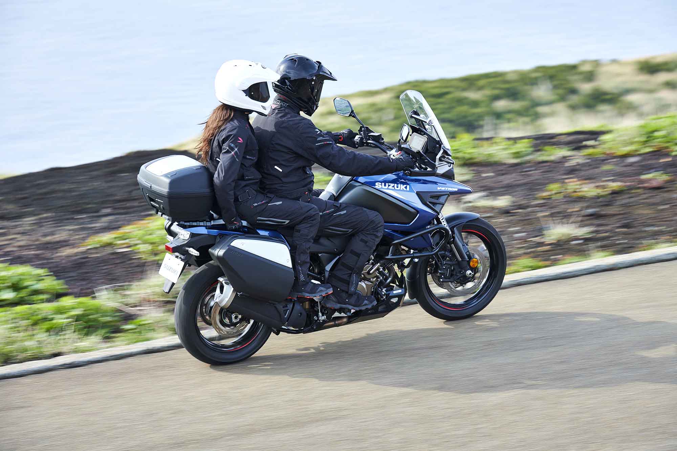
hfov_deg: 15.2
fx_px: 2538
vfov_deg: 10.2
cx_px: 338
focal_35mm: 135
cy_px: 226
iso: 100
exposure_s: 1/60
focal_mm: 135
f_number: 8
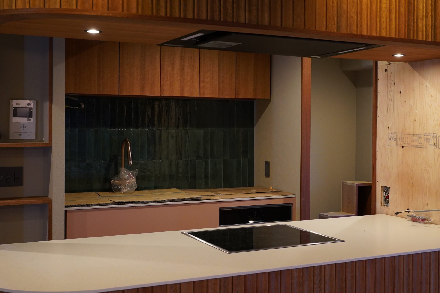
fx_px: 574
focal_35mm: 47
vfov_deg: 28.6
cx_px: 243
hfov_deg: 41.9
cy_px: 130
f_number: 7.1
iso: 2500
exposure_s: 1/40
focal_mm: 35
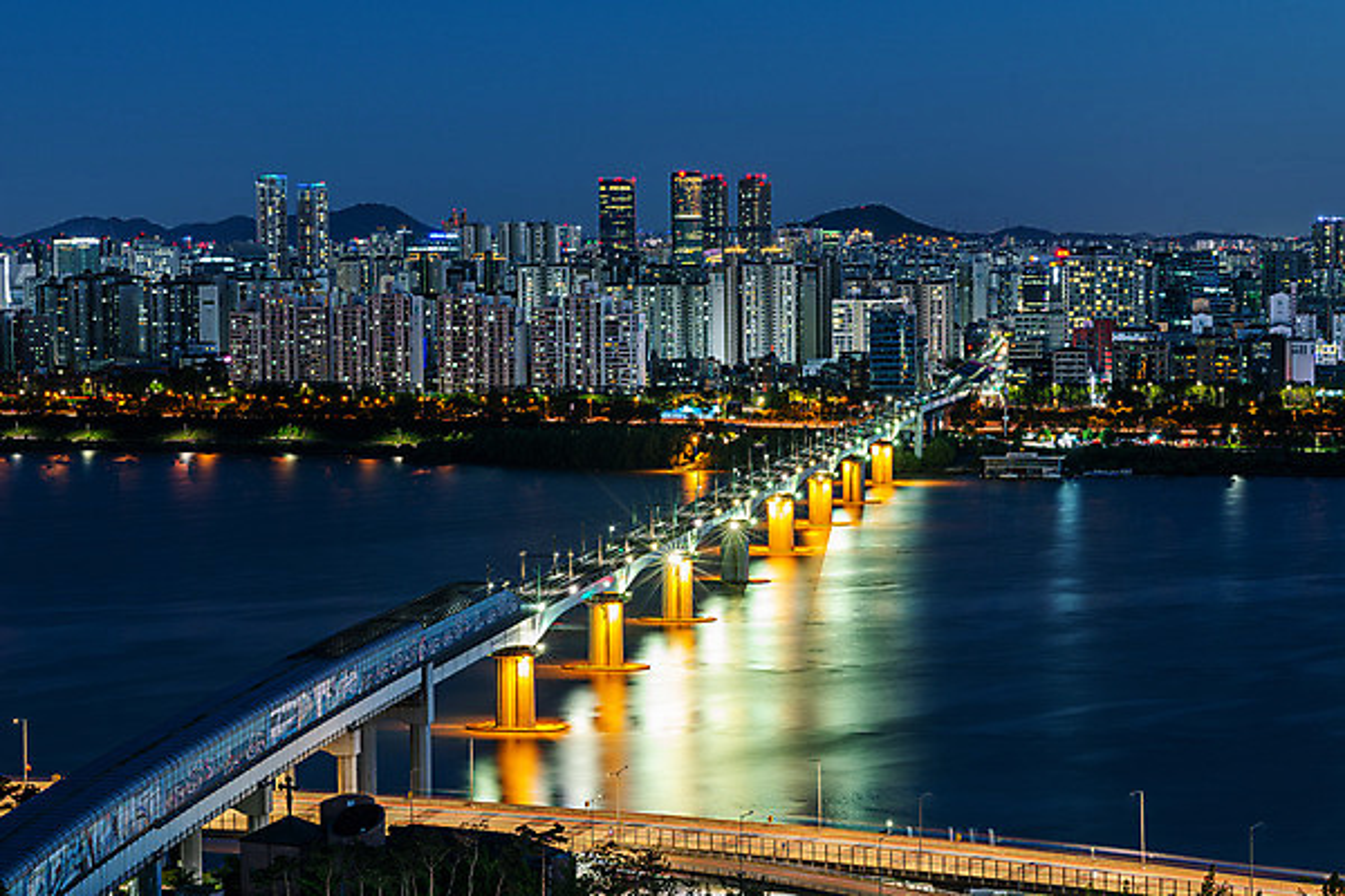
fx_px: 3175
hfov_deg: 23.9
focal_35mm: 85
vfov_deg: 16.1
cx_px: 672
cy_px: 448
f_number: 13
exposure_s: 20
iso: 100
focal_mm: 85
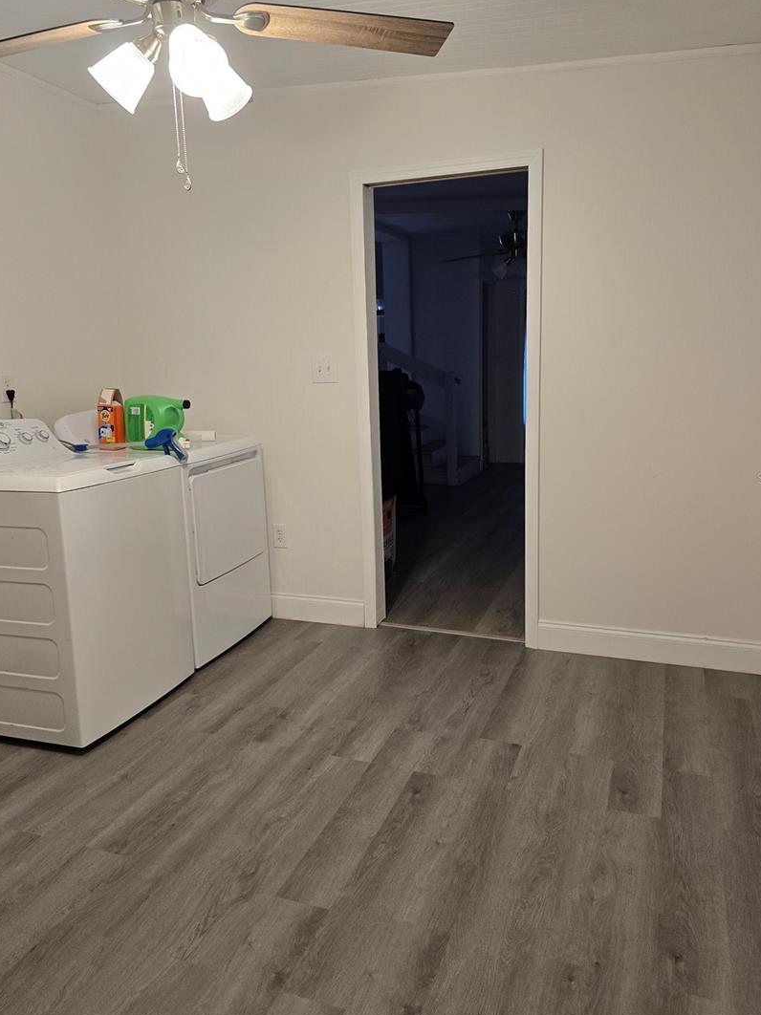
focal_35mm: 26
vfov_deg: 67.3
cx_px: 395
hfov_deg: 53.0
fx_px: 762
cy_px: 478
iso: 250
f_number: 1.7
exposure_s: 1/120
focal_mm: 6.3
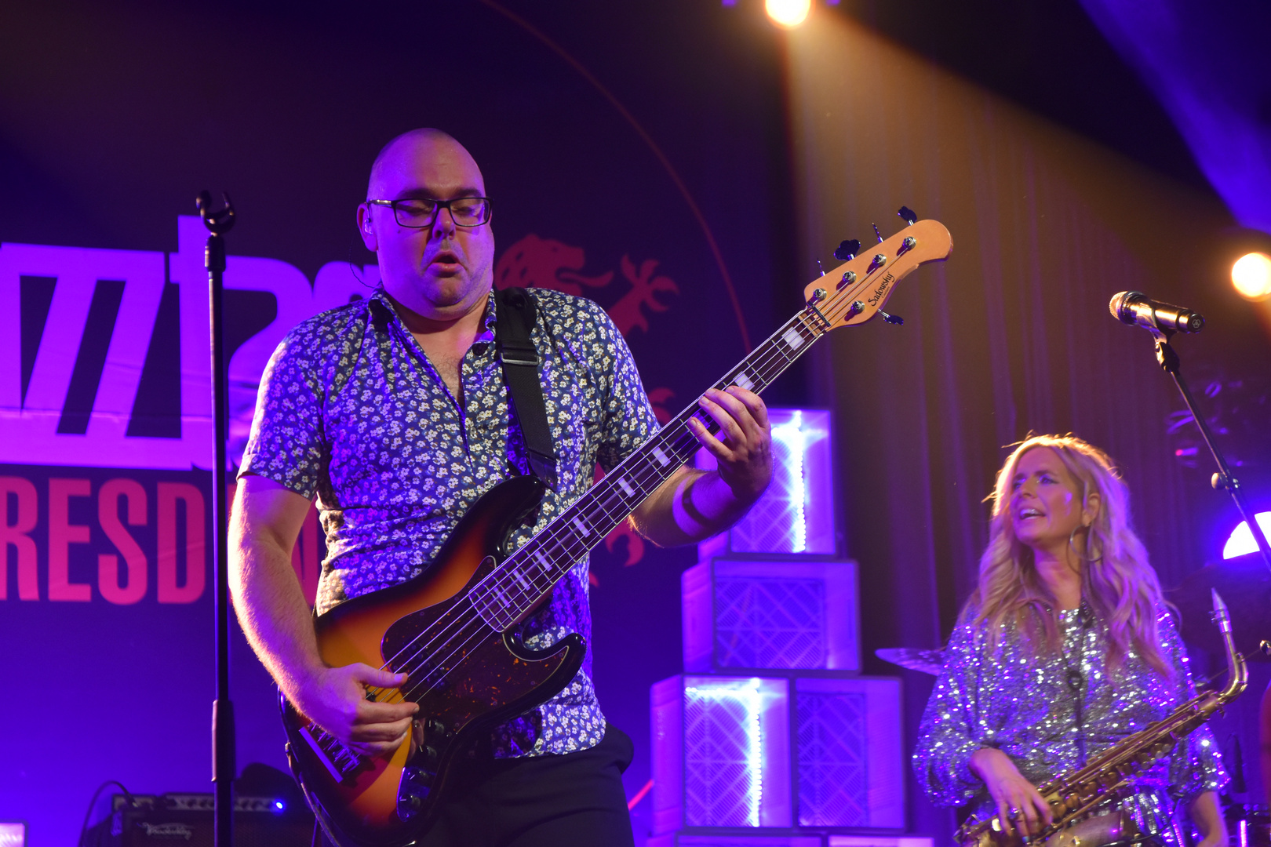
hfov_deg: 19.5
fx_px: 3707
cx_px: 636
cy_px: 424
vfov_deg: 13.0
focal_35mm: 105
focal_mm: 70
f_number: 4
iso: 900
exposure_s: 1/125
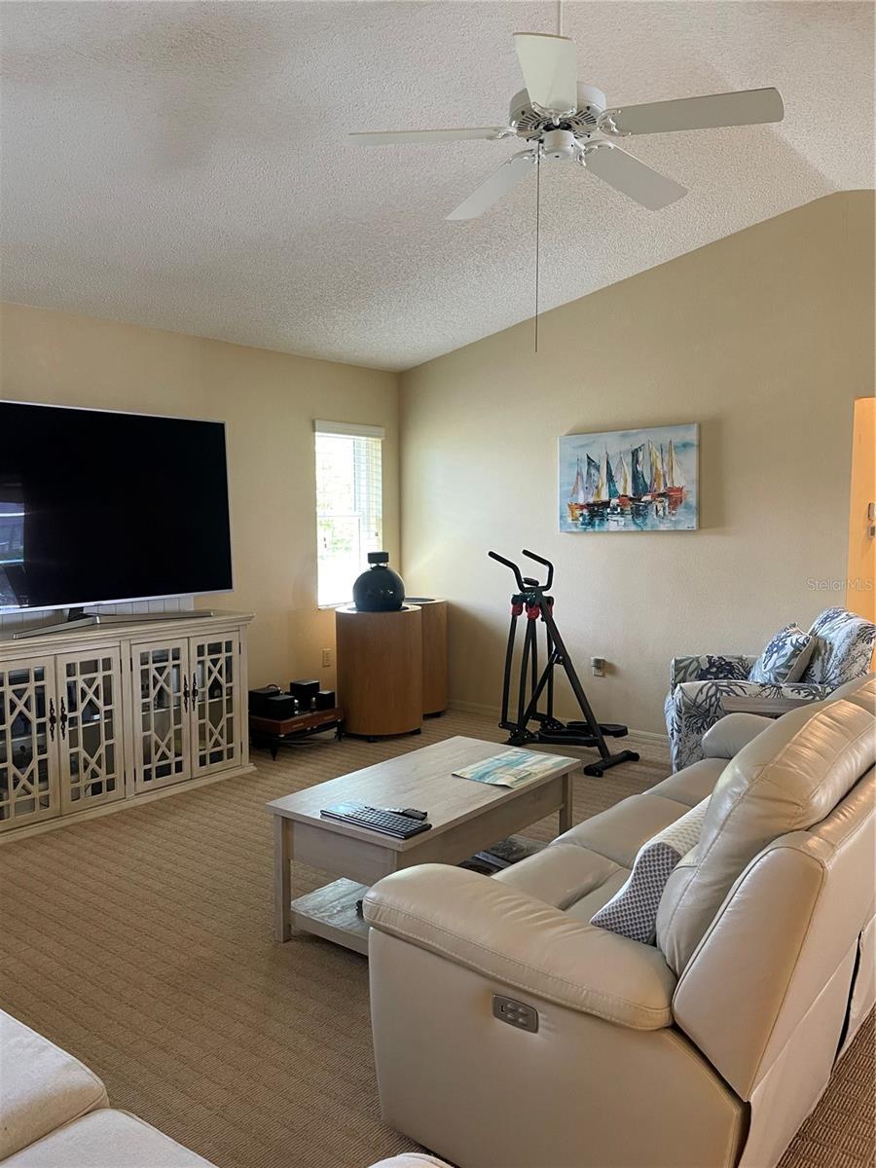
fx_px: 877
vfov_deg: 67.3
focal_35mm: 26
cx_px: 438
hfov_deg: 53.1
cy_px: 584
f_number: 1.6
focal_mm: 4.2
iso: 200
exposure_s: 1/60
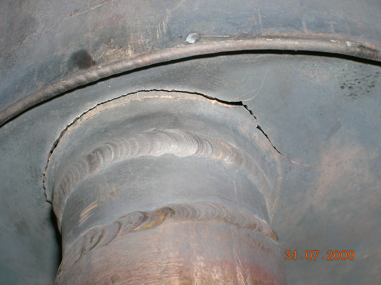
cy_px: 142
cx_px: 190
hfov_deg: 23.9
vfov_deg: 18.0
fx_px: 902
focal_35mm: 82
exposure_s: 1/60.1
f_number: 7.2
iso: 50
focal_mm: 13.6
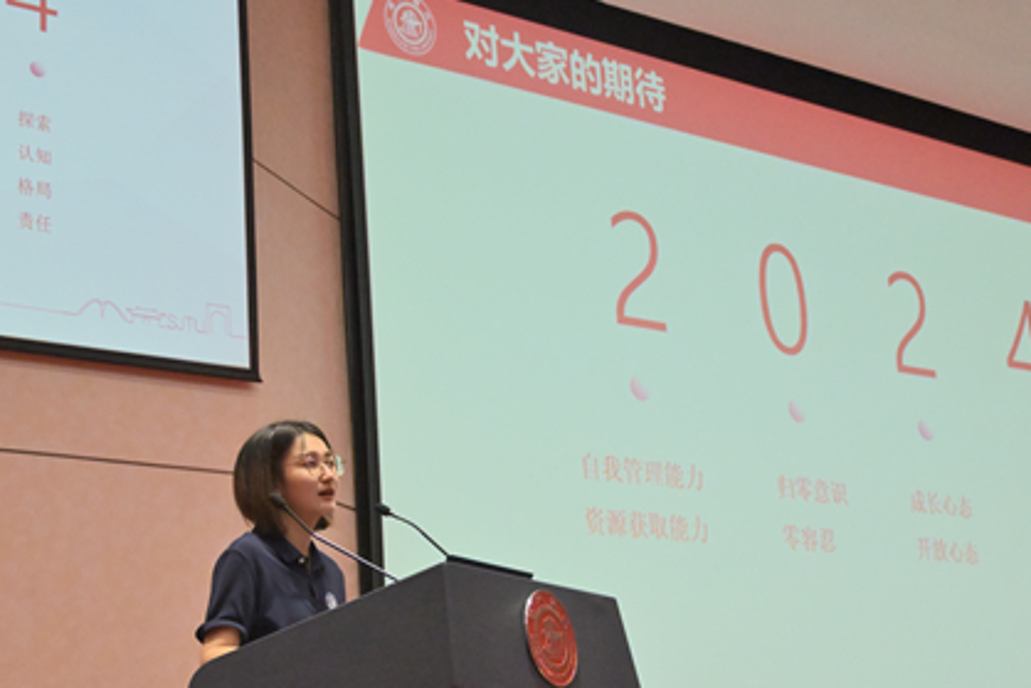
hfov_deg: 35.0
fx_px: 1635
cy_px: 446
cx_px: 483
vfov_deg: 23.7
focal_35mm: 57
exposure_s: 1/640
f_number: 4.5
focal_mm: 26.5
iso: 5000
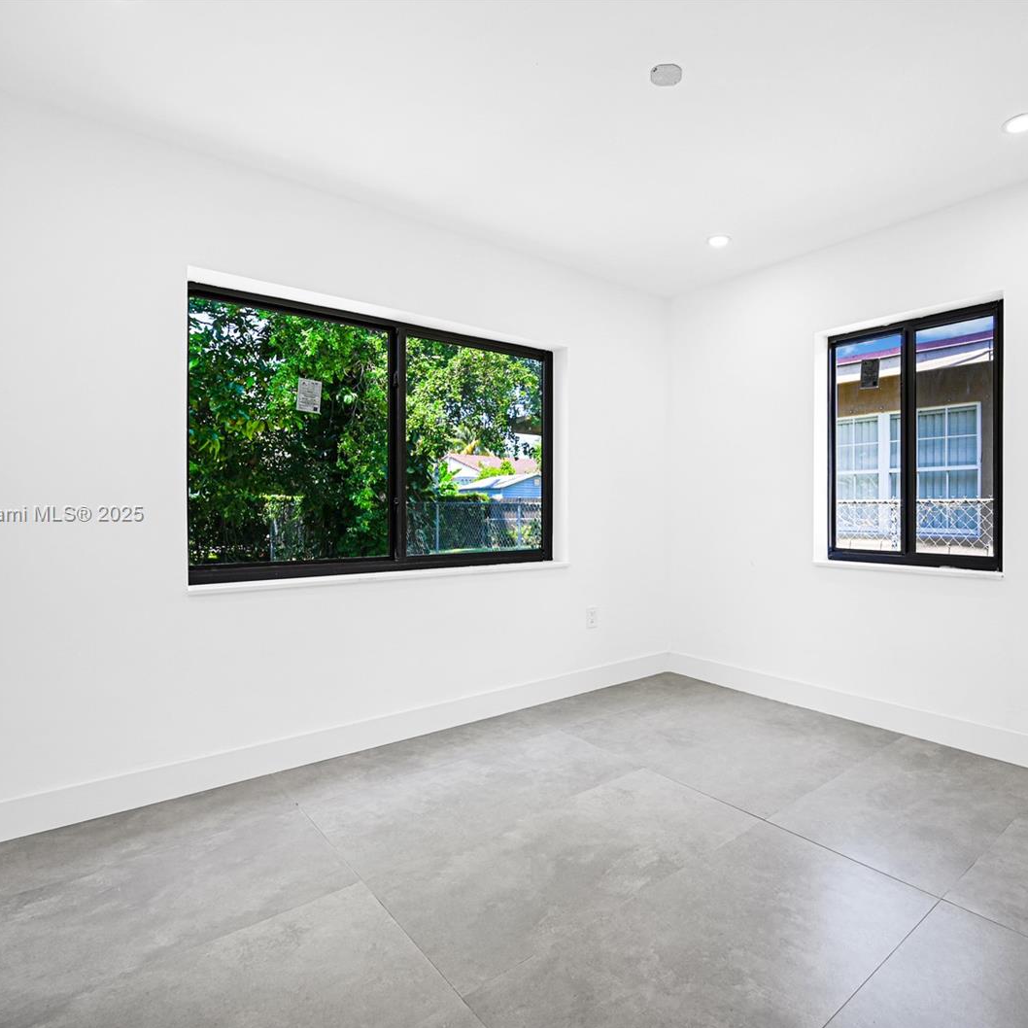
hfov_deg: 79.9
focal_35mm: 18
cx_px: 609
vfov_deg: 80.7
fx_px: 605
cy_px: 515
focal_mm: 14
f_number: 4
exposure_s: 1/20
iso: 100
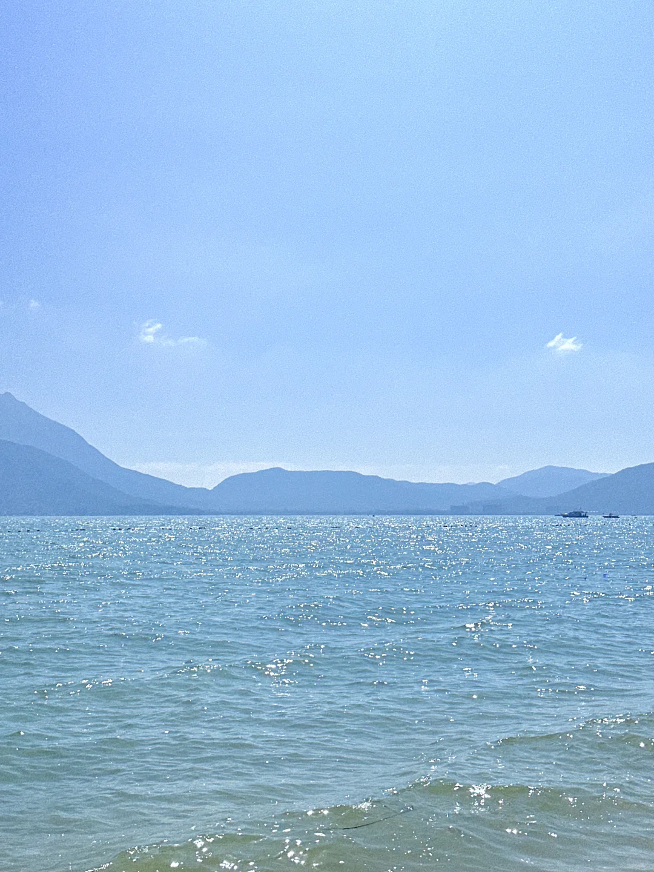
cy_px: 436
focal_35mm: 48
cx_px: 327
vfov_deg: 39.7
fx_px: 1209
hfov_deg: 30.3
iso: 64
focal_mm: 6.86
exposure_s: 1/12048
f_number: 1.78
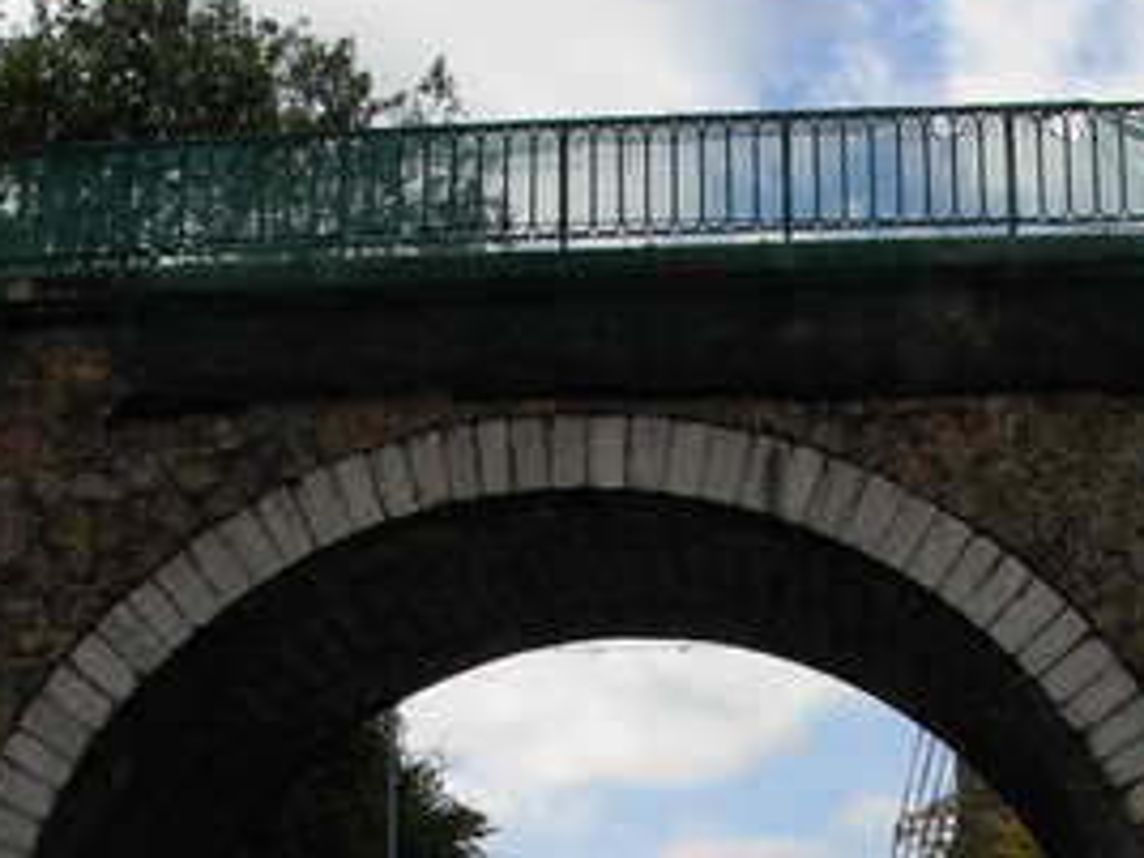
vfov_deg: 16.9
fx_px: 2809
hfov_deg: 23.0
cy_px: 896
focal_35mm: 85
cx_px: 709
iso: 79
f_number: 4.9
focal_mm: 6.3
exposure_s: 1/497
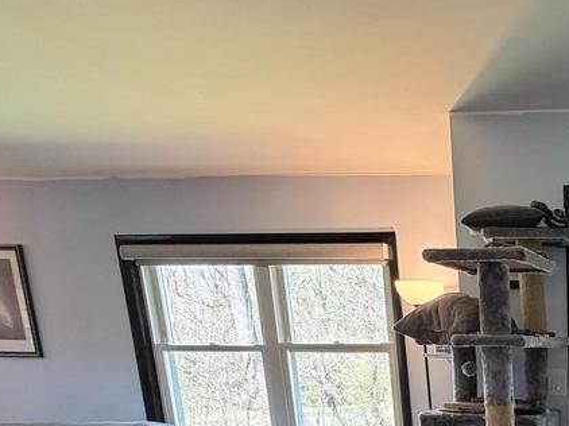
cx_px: 649
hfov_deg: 41.2
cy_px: 469
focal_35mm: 34
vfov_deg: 35.6
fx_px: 559
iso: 200
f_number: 2.2
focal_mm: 2.22
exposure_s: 1/60
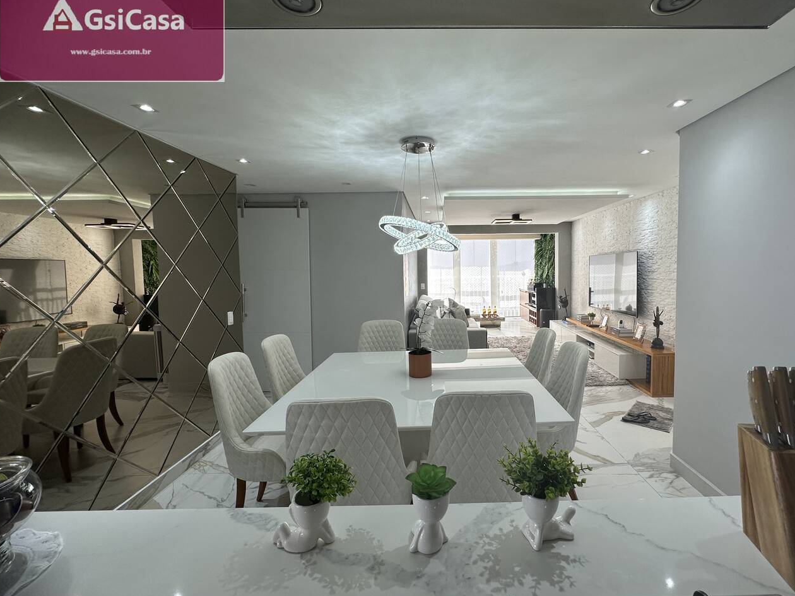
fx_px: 367
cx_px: 445
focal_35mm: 16
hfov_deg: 94.0
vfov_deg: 78.1
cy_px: 288
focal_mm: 2.22
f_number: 2.2
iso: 64
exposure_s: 1/120
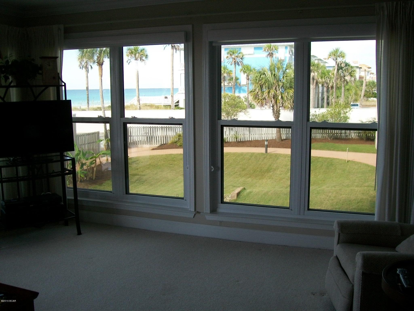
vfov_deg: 39.7
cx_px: 207
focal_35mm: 36
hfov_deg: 51.4
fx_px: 431
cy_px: 156
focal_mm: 6
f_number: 2.7
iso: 80
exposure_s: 1/100
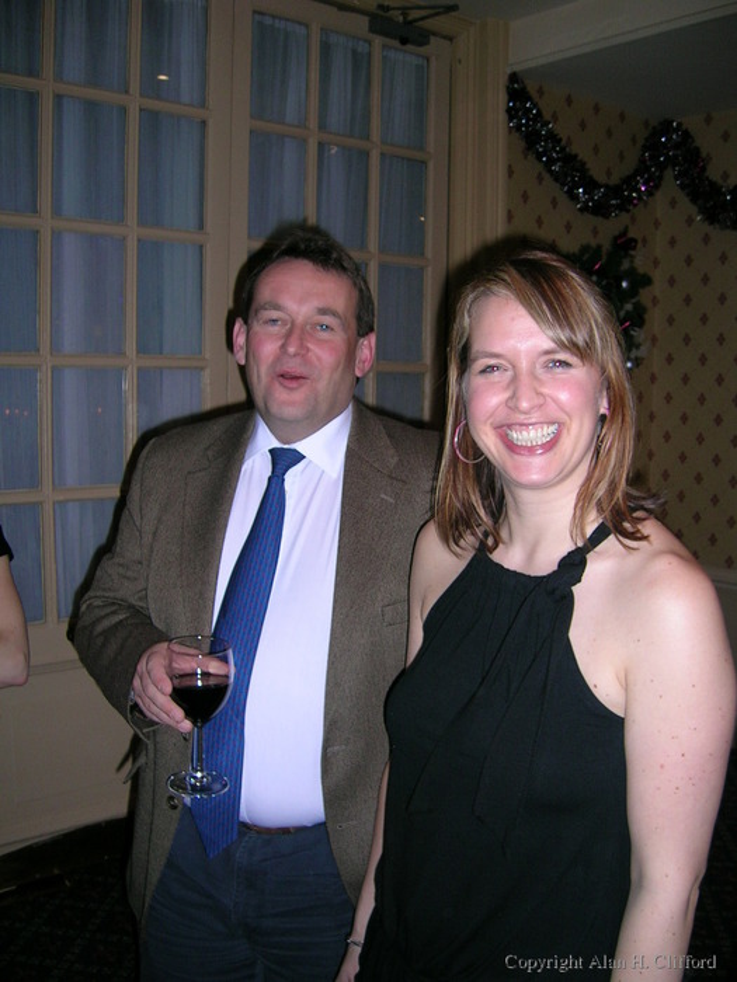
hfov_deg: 40.7
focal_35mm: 35
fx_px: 994
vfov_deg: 52.6
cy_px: 491
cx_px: 368
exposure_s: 1/60
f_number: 2.8
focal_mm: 5.4
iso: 56
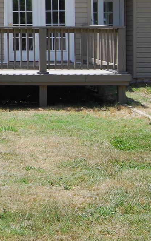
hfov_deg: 11.7
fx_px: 702
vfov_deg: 19.1
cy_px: 7
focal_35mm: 107
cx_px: -84
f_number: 7.1
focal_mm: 23
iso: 100
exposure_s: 1/200
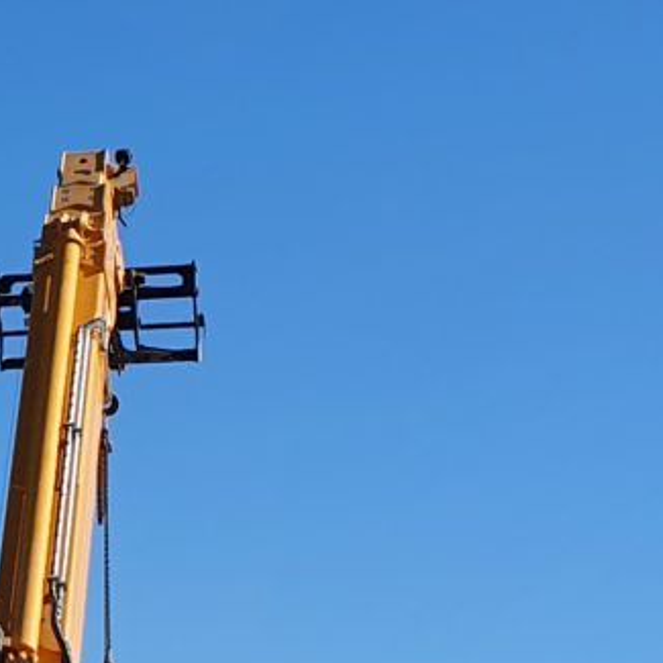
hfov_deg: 10.0
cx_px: -1087
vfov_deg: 12.0
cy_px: 455
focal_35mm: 145
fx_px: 3142
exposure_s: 1/2152
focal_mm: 4.32
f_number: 2.4
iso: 50
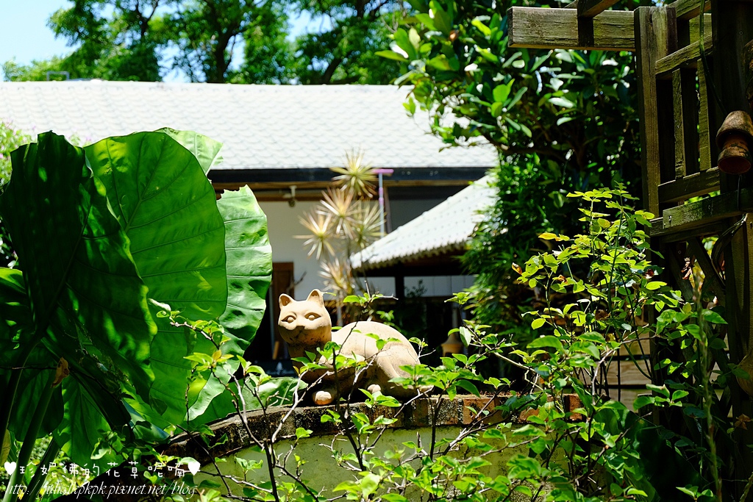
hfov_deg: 27.0
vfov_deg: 18.2
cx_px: 376
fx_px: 1569
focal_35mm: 75
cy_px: 251
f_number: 5.6
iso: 400
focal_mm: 50
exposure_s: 1/480
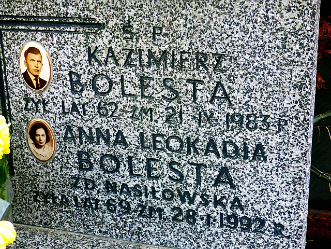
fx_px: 602
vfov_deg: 23.3
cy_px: 124
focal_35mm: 63
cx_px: 166
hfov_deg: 30.7
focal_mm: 11.4
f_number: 2.8
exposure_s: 1/60
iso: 250
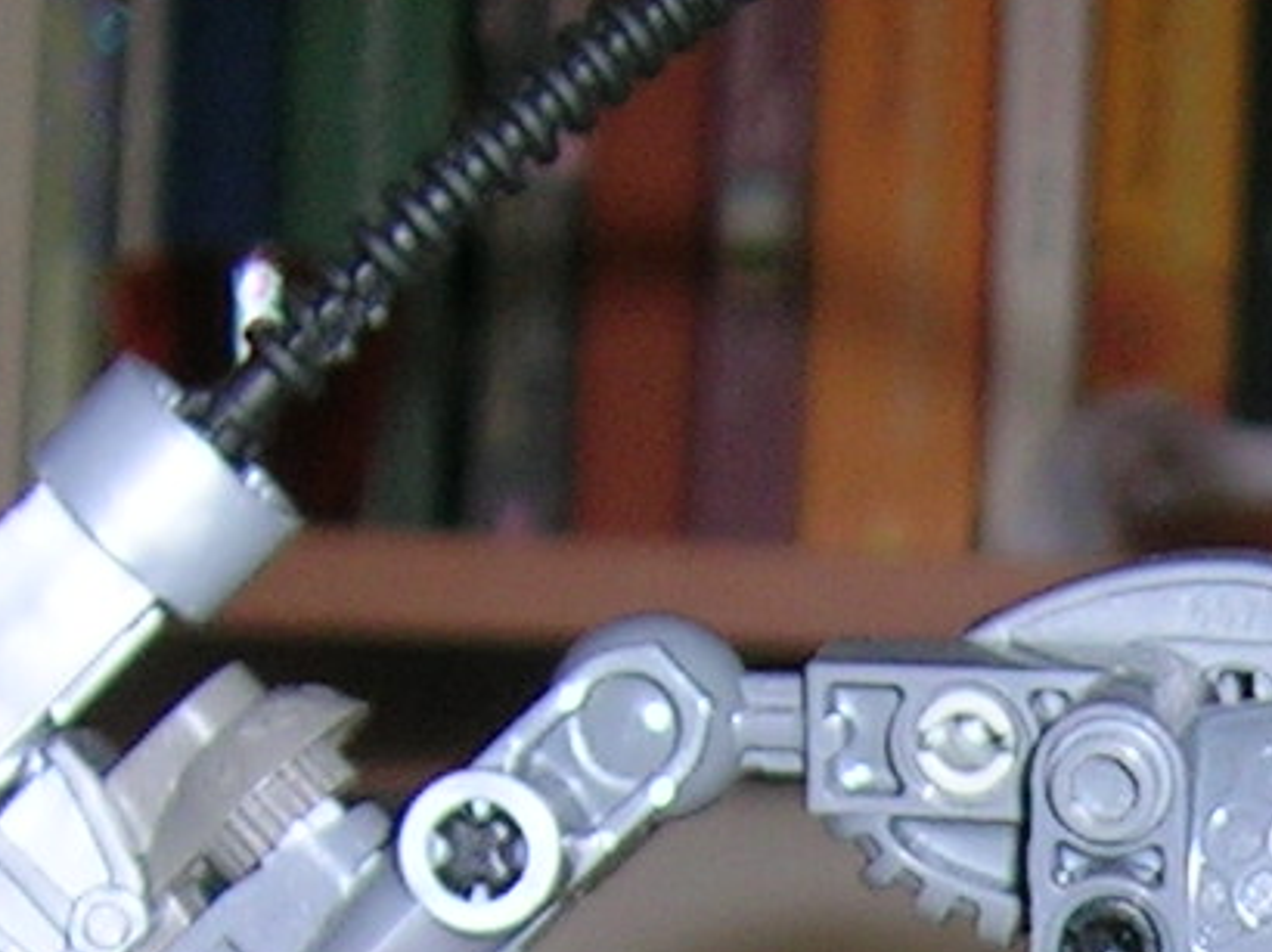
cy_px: 1938
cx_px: 1688
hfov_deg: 11.0
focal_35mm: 175
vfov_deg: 8.1
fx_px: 6427
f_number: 2.8
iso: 50
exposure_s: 1/60.1
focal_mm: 5.4
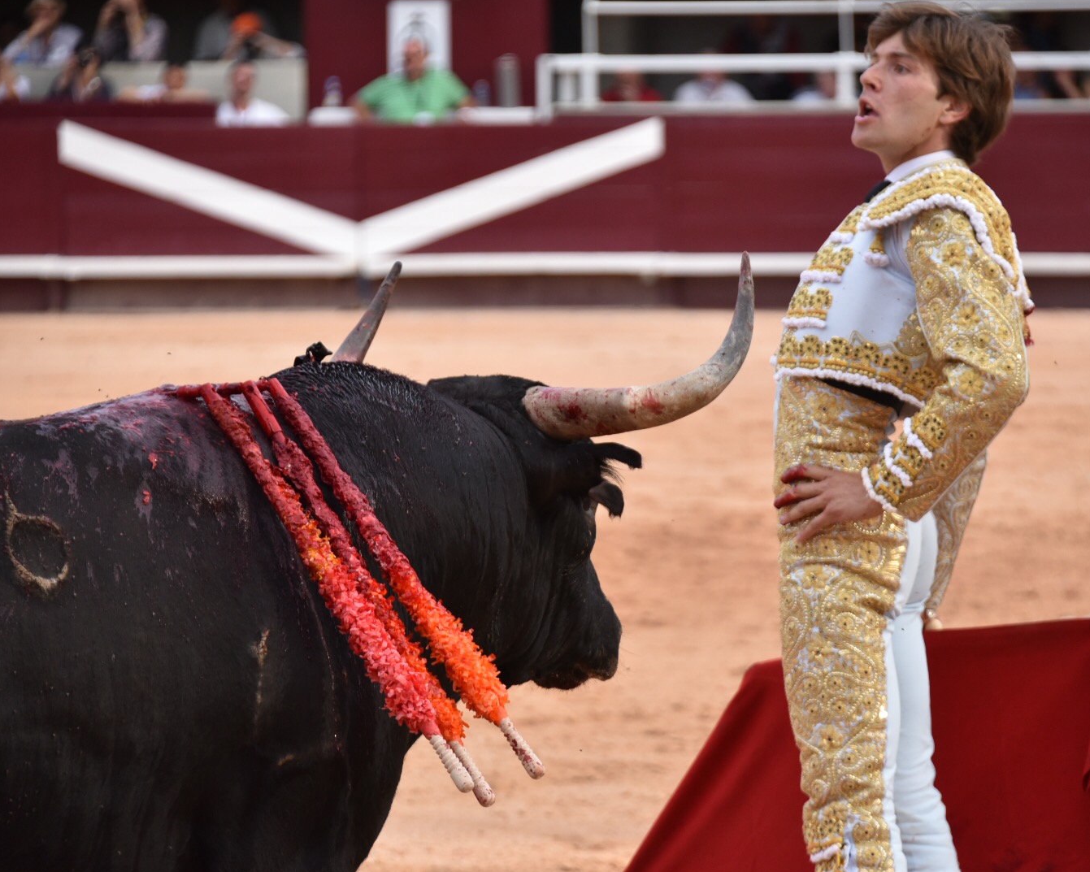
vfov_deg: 7.6
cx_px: 616
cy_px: 436
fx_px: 6581
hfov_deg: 9.5
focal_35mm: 204
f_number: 5.6
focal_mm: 180
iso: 1250
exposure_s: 1/1250
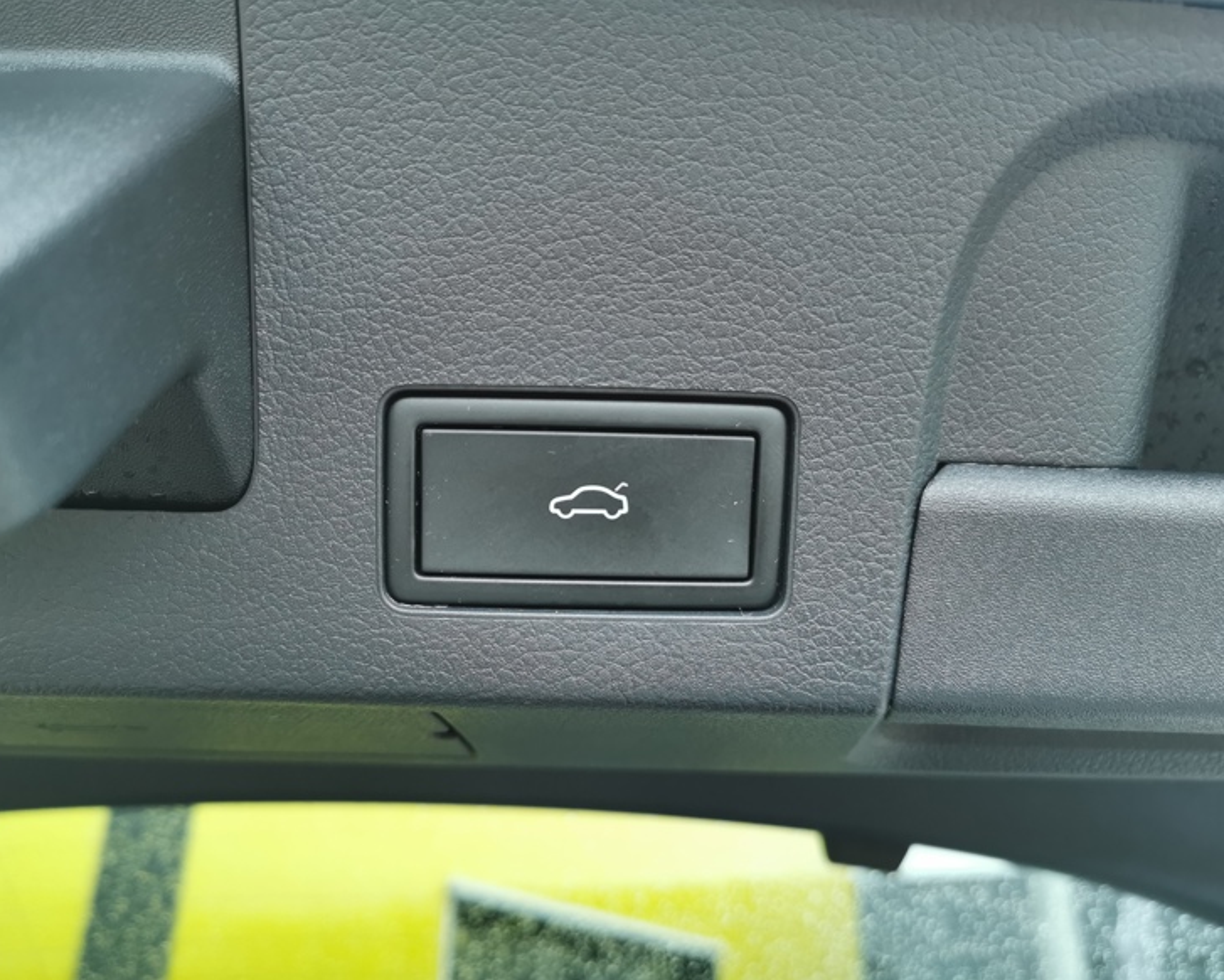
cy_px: 502
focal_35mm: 29
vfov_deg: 50.0
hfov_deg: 60.4
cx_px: 604
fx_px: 1051
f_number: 1.8
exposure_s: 1/50
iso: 160
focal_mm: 5.58
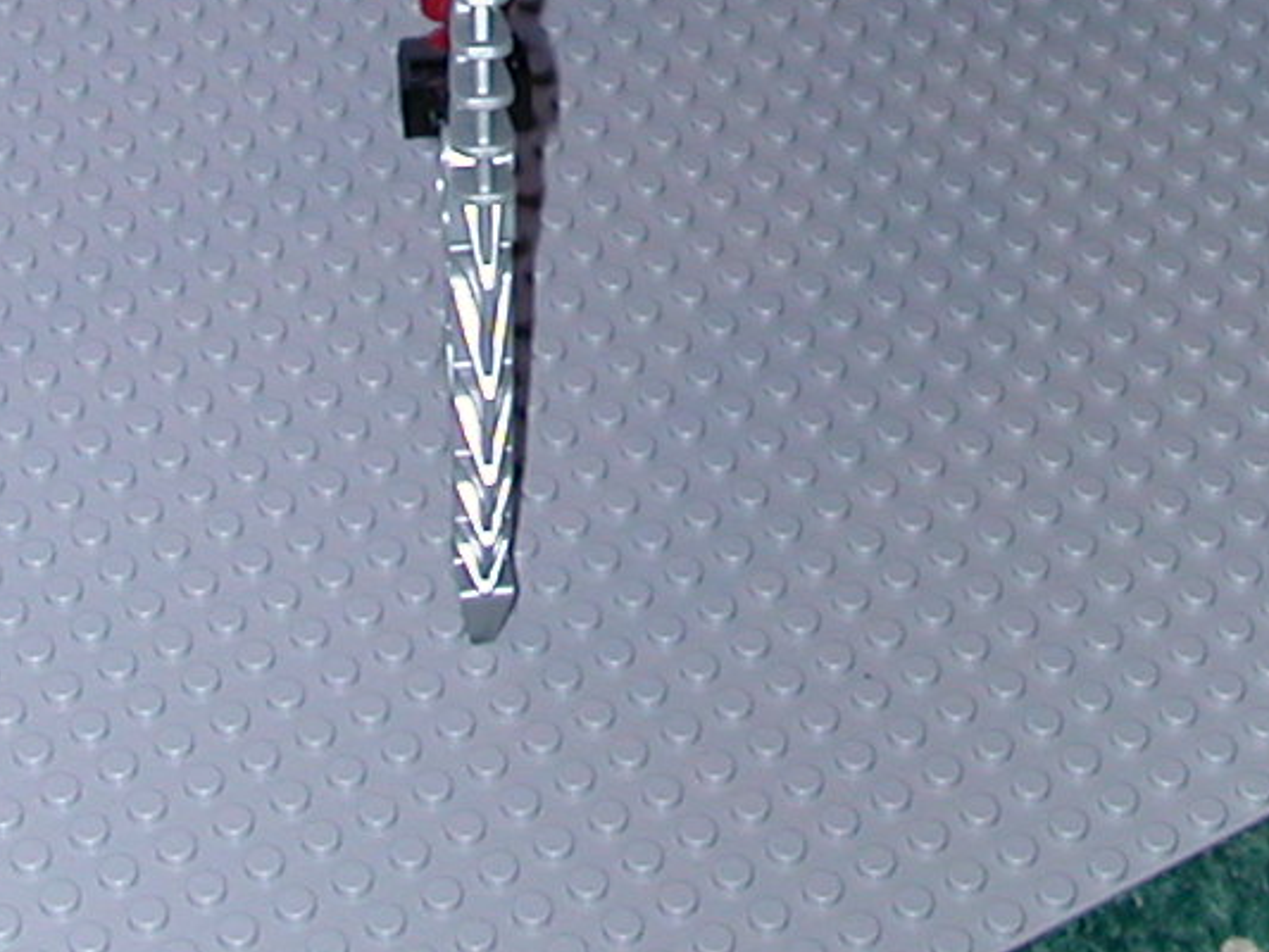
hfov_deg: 17.6
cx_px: 990
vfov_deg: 12.9
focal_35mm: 111
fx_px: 4070
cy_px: -283
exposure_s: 1/59.9
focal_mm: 5.6
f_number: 2.7
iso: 100
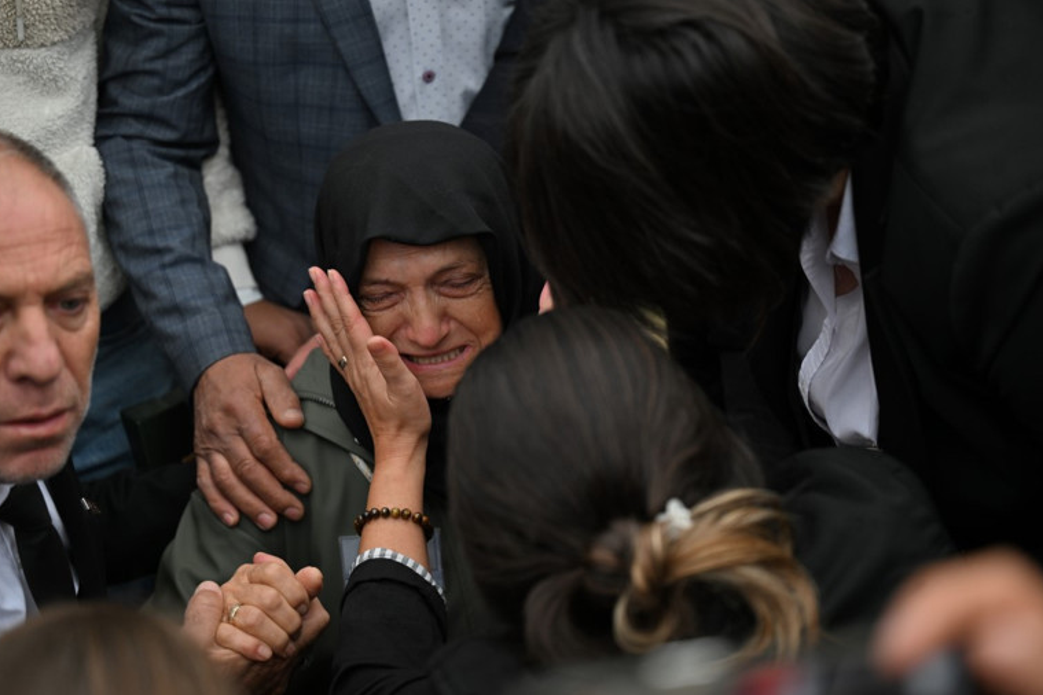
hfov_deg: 28.5
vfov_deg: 19.2
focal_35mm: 71
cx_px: 519
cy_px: 350
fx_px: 2057
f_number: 2.8
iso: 250
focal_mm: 70
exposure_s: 1/1250
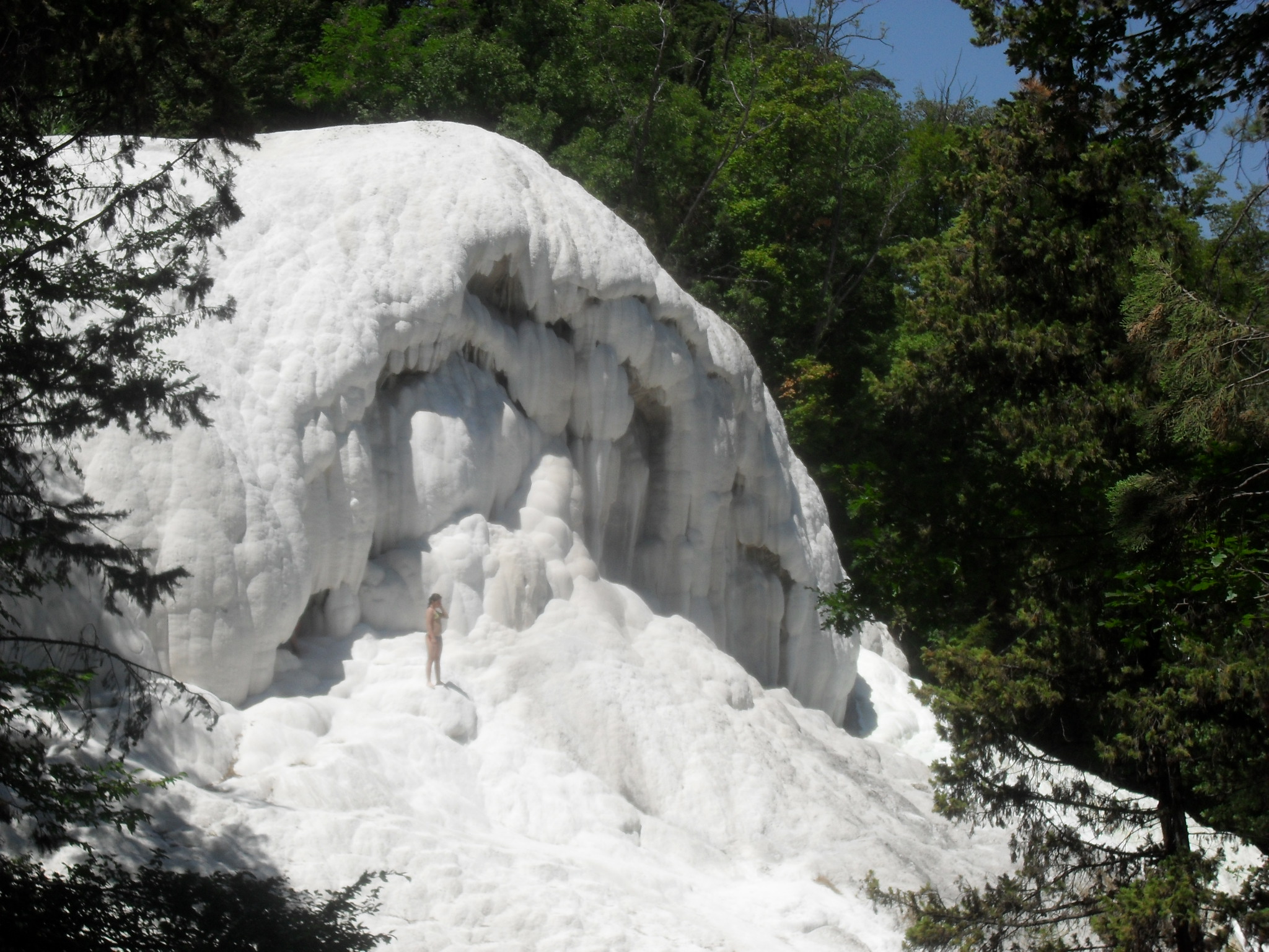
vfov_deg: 25.7
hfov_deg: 33.8
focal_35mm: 57
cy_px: 476
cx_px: 634
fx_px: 2090
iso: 100
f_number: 10.9
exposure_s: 1/250
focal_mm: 10.1
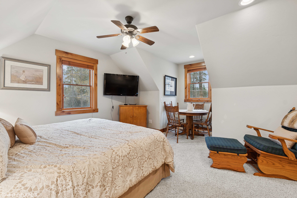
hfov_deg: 100.4
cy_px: 99
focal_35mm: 15
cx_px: 148
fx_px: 124
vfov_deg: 77.3
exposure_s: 1/4
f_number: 6.3
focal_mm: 10
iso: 100
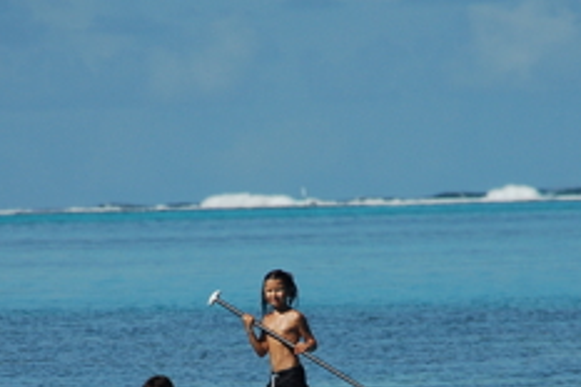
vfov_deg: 1.5
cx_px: 267
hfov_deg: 2.3
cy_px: 332
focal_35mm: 886
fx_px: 14289
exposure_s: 1/1250
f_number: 6.3
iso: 200
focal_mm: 250
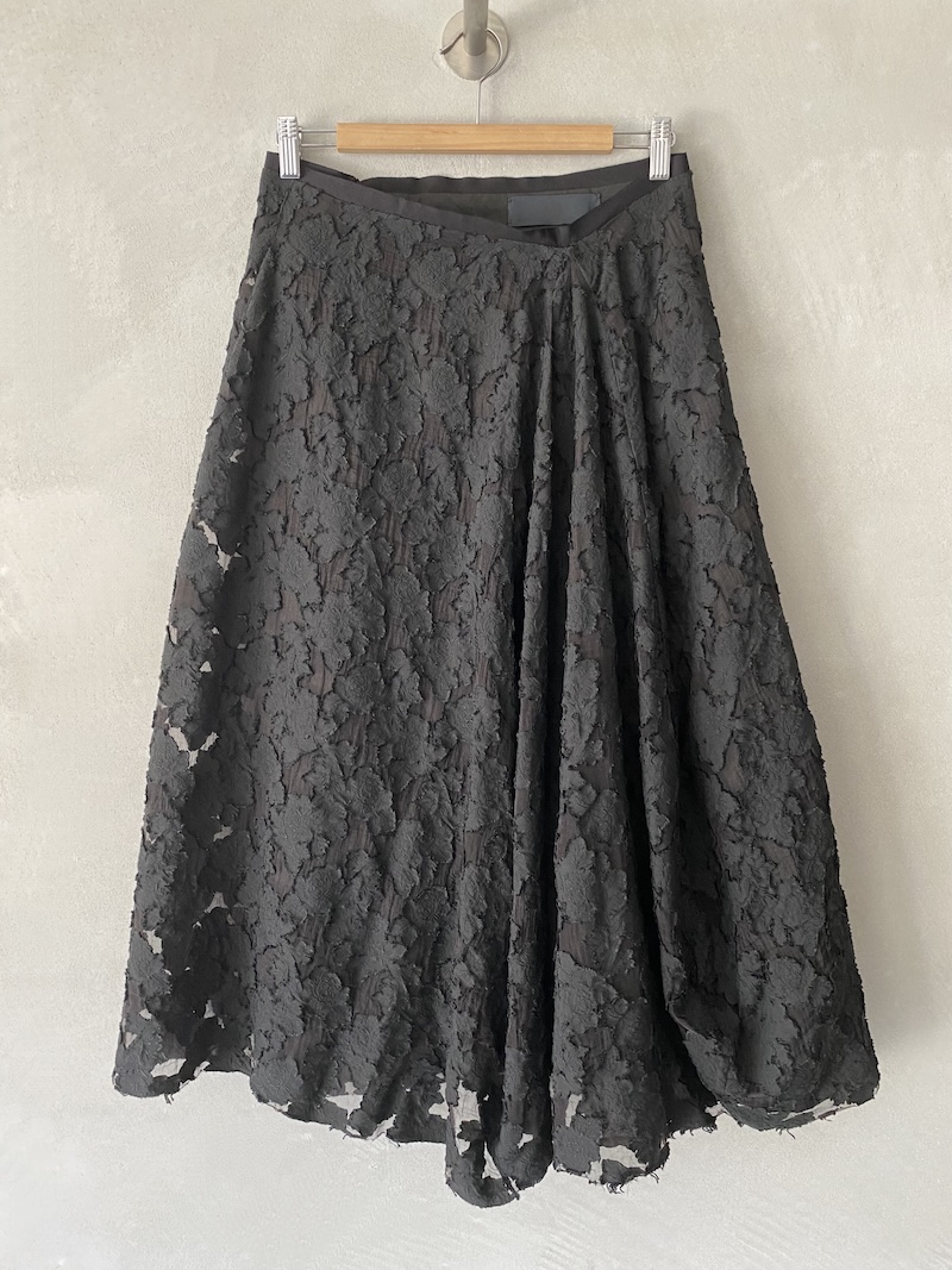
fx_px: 954
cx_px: 476
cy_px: 635
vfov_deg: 67.3
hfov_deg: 53.1
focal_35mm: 26
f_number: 1.8
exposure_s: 1/60
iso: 200
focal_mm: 4.25
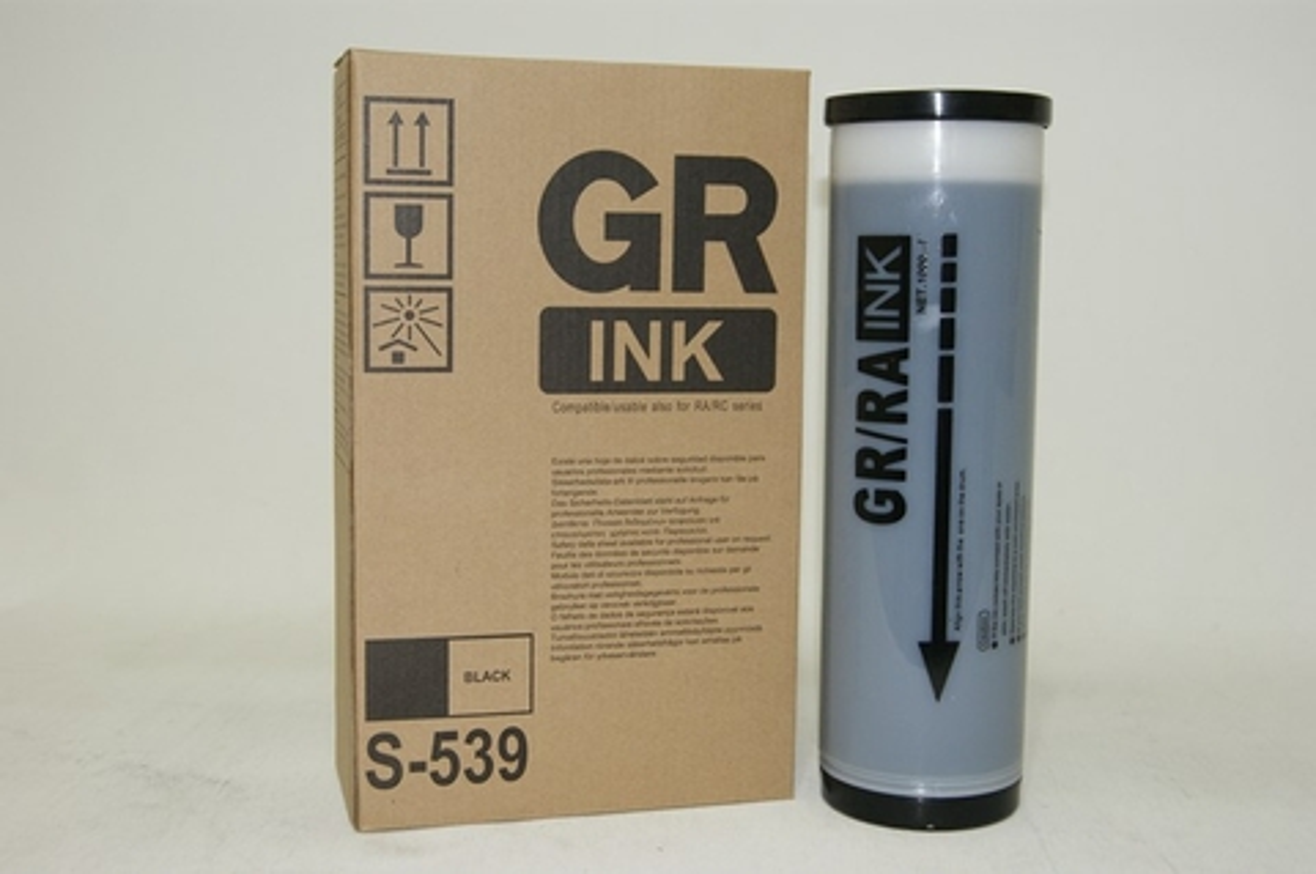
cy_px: 437
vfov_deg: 29.8
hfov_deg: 43.6
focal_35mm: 45
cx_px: 658
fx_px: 1643
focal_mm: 30
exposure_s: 1/60
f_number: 5.6
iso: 400
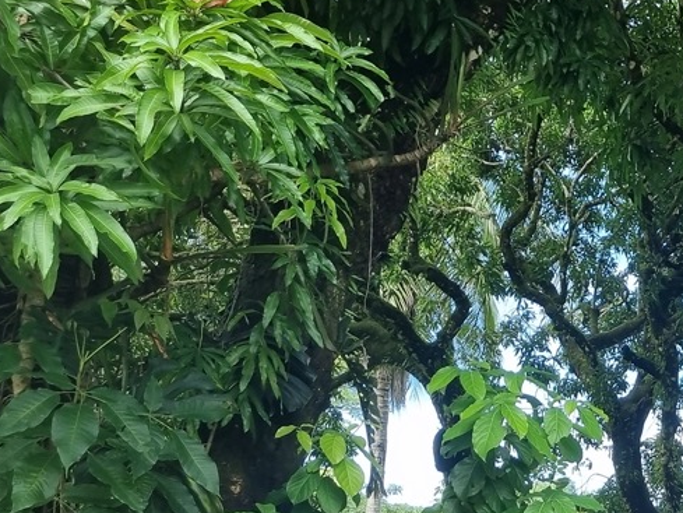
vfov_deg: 20.0
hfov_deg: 25.5
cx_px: 830
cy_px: 651
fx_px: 1342
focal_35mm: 68
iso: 50
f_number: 1.8
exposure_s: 1/506
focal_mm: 5.4
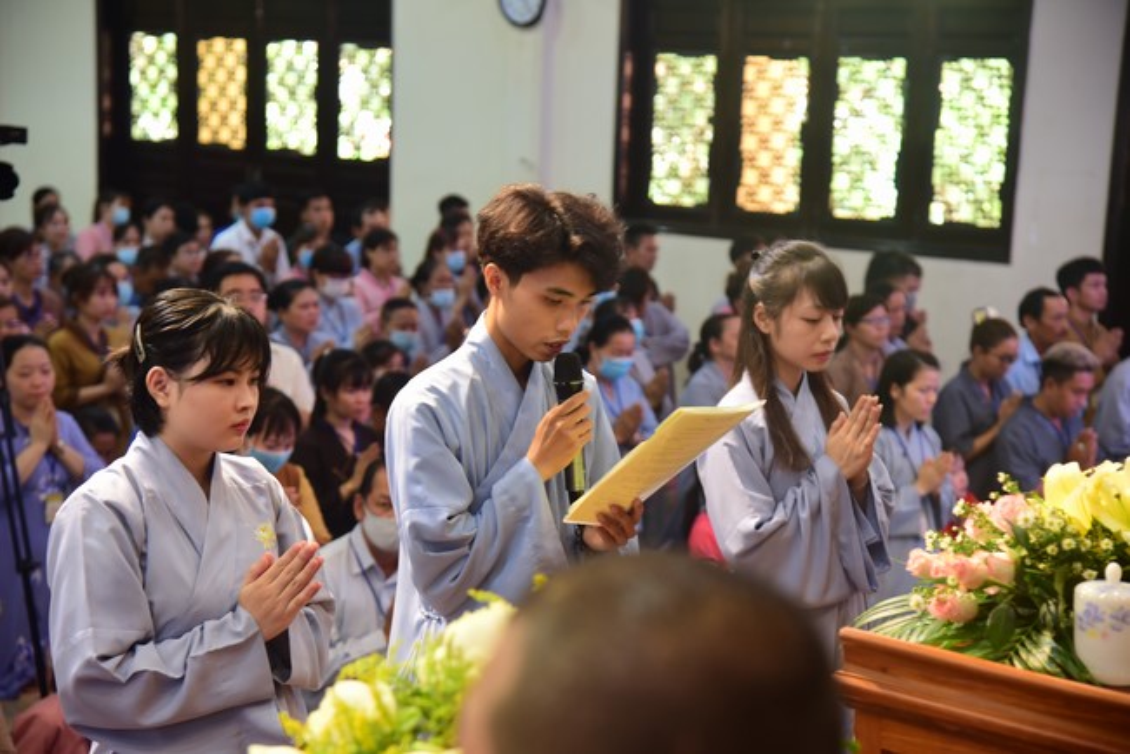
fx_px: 2449
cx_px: 565
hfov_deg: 26.0
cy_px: 377
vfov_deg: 17.5
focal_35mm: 78
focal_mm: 78
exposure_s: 1/40
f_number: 4.5
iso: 1000
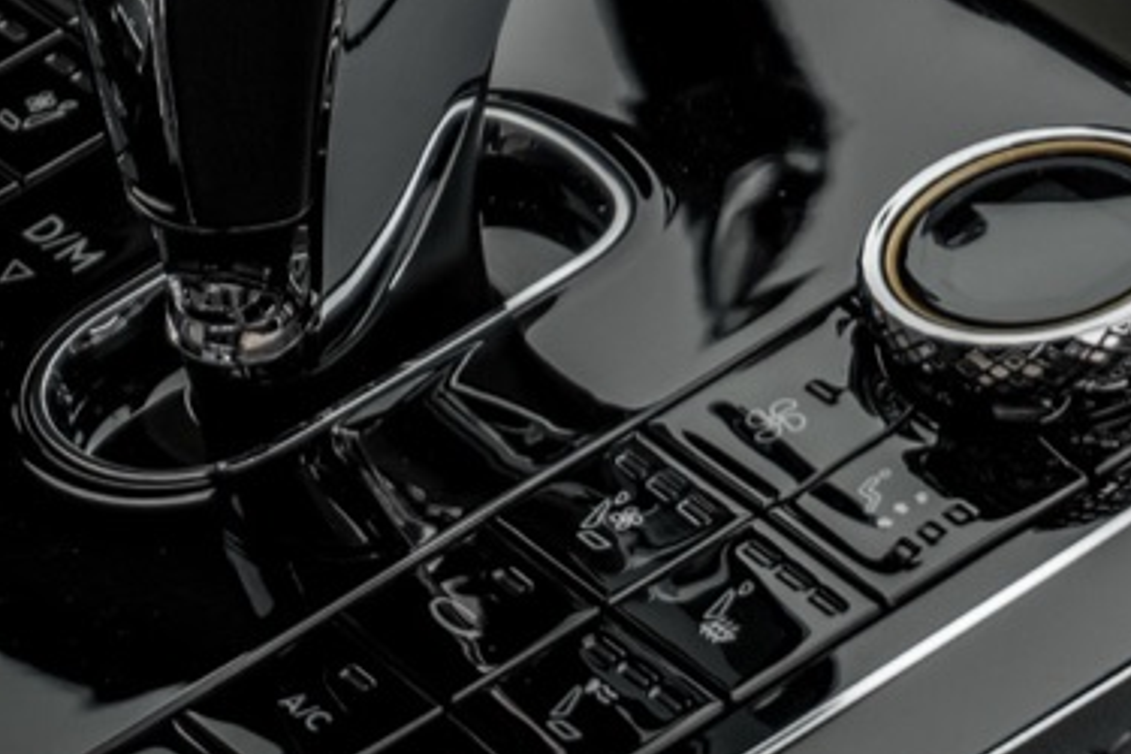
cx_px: 311
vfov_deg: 4.9
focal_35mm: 280
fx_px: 8796
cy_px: -303
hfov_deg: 7.4
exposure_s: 1/100
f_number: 5.6
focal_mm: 50
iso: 125
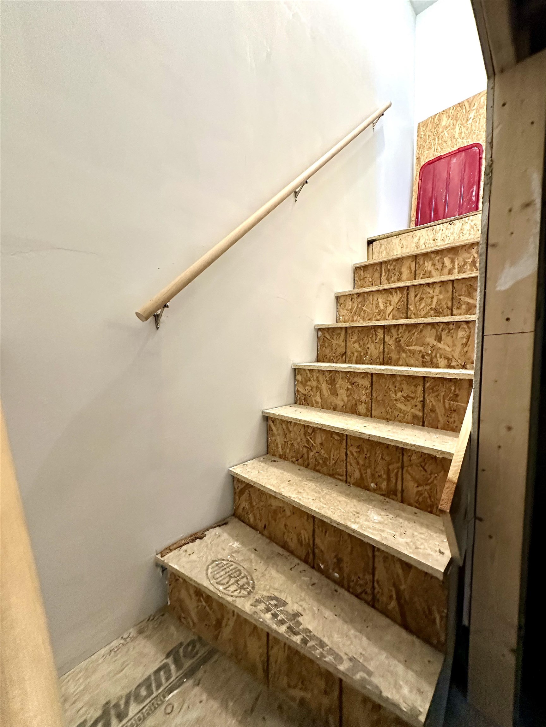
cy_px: 364
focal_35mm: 14
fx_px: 294
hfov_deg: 85.7
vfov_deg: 102.1
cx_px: 273
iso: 640
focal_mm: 2.22
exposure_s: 1/60
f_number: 2.2
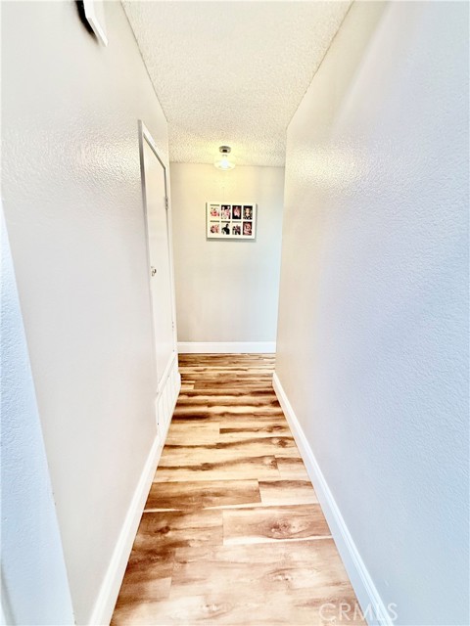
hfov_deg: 85.7
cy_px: 313
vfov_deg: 102.1
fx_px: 253
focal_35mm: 14
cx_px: 235
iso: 400
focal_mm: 2.22
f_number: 2.2
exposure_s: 1/60
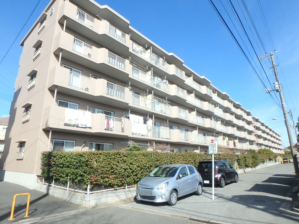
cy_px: 112
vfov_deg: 63.4
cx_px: 150
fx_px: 181
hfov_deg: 79.0
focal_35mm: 21
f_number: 3.5
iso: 125
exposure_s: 1/800
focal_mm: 3.7
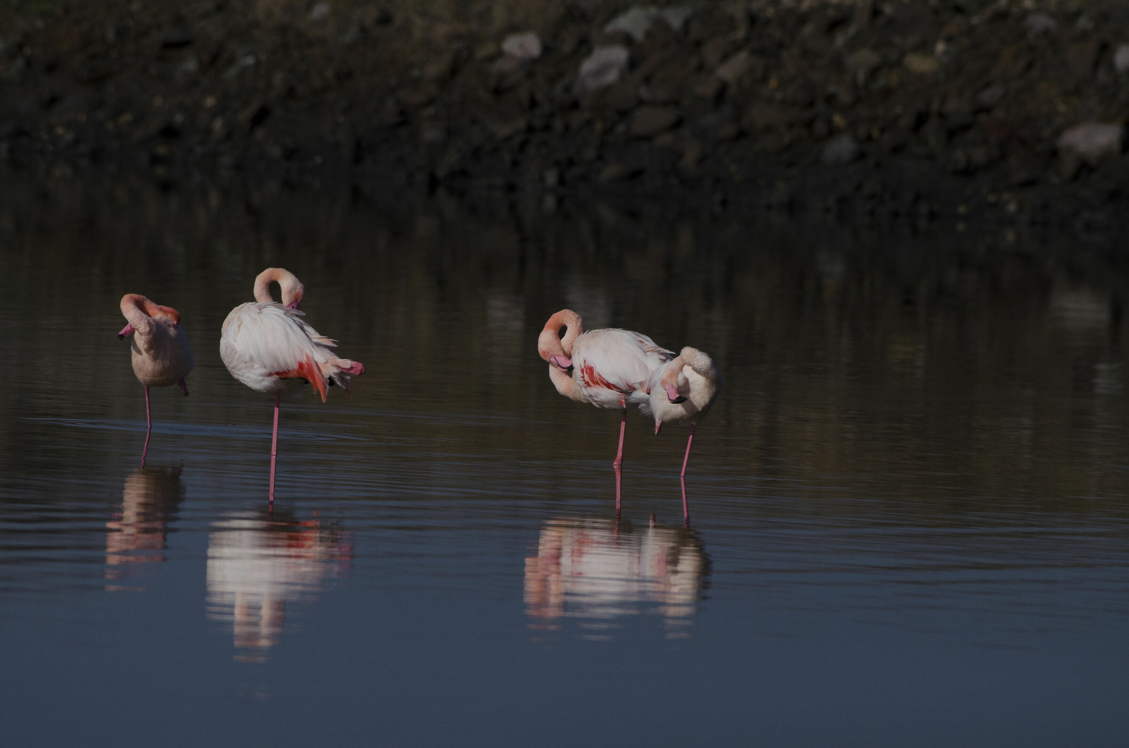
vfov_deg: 1.8
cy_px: 374
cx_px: 564
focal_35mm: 750
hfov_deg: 2.8
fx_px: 23474
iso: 500
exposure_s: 1/8000
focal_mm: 500
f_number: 8
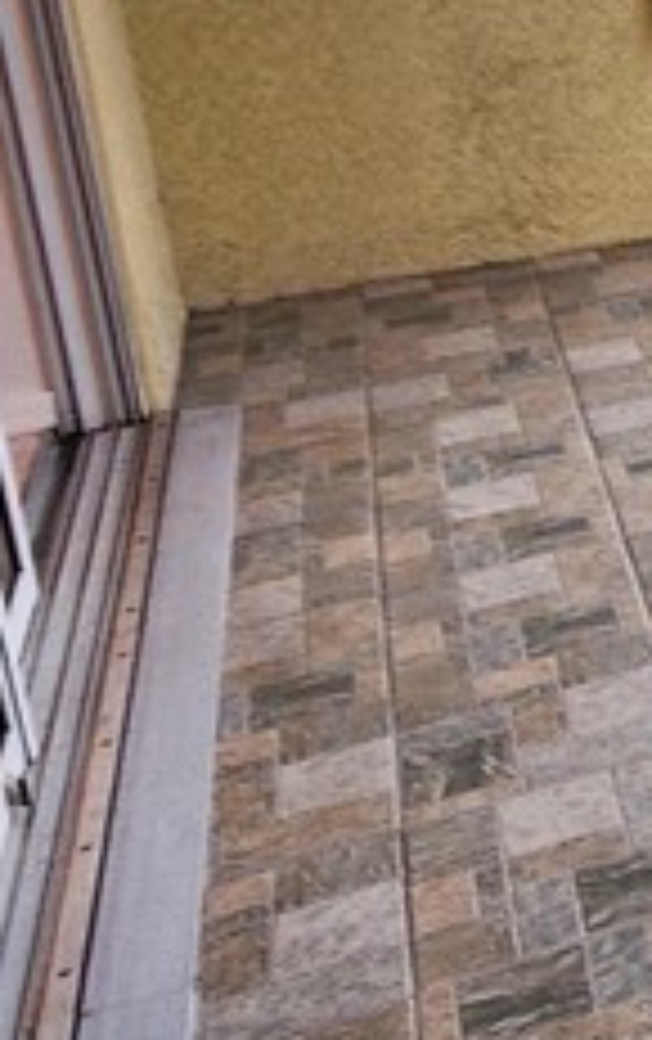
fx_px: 1729
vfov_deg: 31.7
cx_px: 1493
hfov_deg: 14.9
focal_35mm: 61
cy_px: 86
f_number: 2.2
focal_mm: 2.2
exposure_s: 1/60
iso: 125
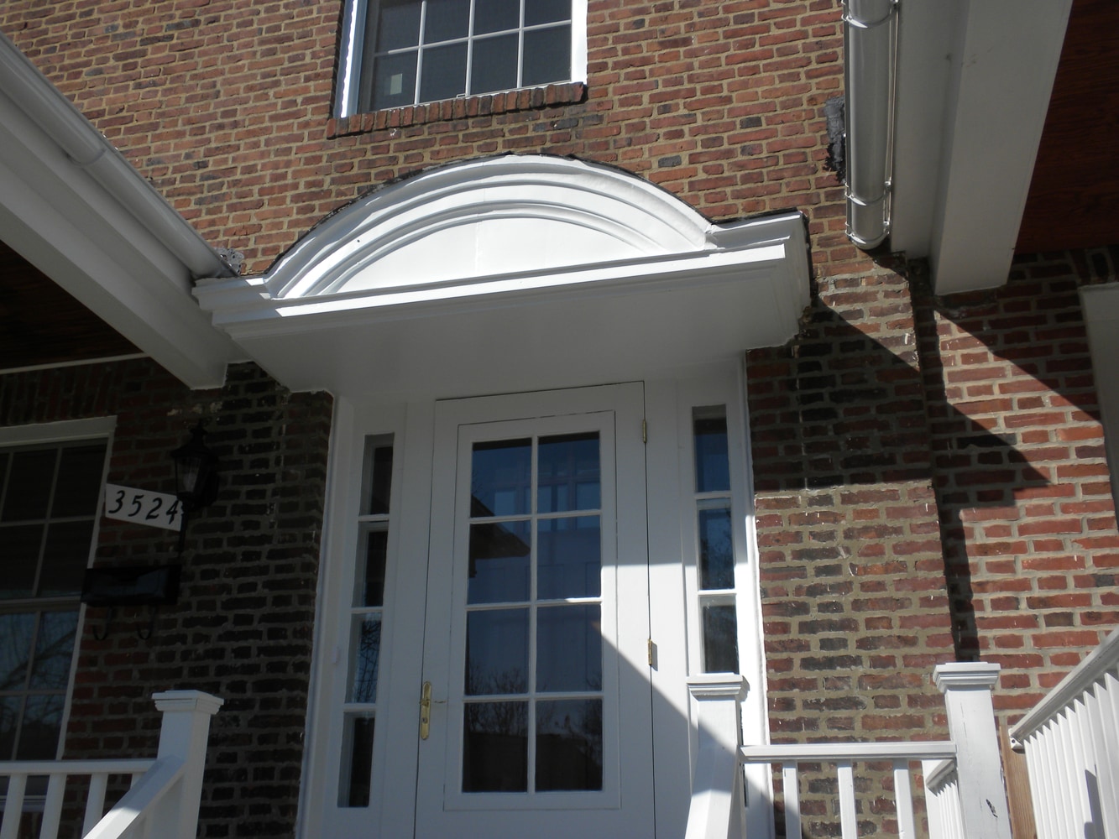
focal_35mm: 37
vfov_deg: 38.7
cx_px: 560
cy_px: 420
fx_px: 1196
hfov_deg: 50.1
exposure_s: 1/177
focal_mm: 6.6
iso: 64
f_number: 10
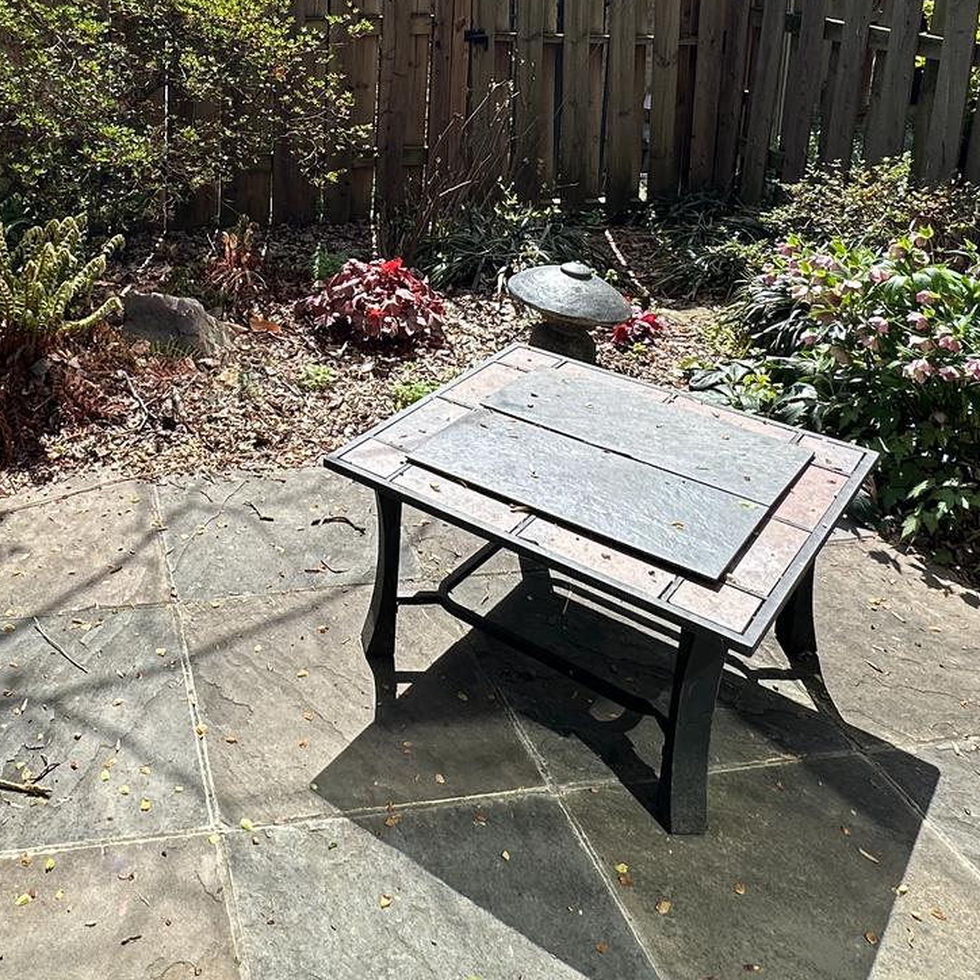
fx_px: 1121
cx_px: 200
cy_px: 92
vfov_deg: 43.1
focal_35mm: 35
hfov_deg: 44.9
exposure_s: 1/779
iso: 40
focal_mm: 2.22
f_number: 2.2
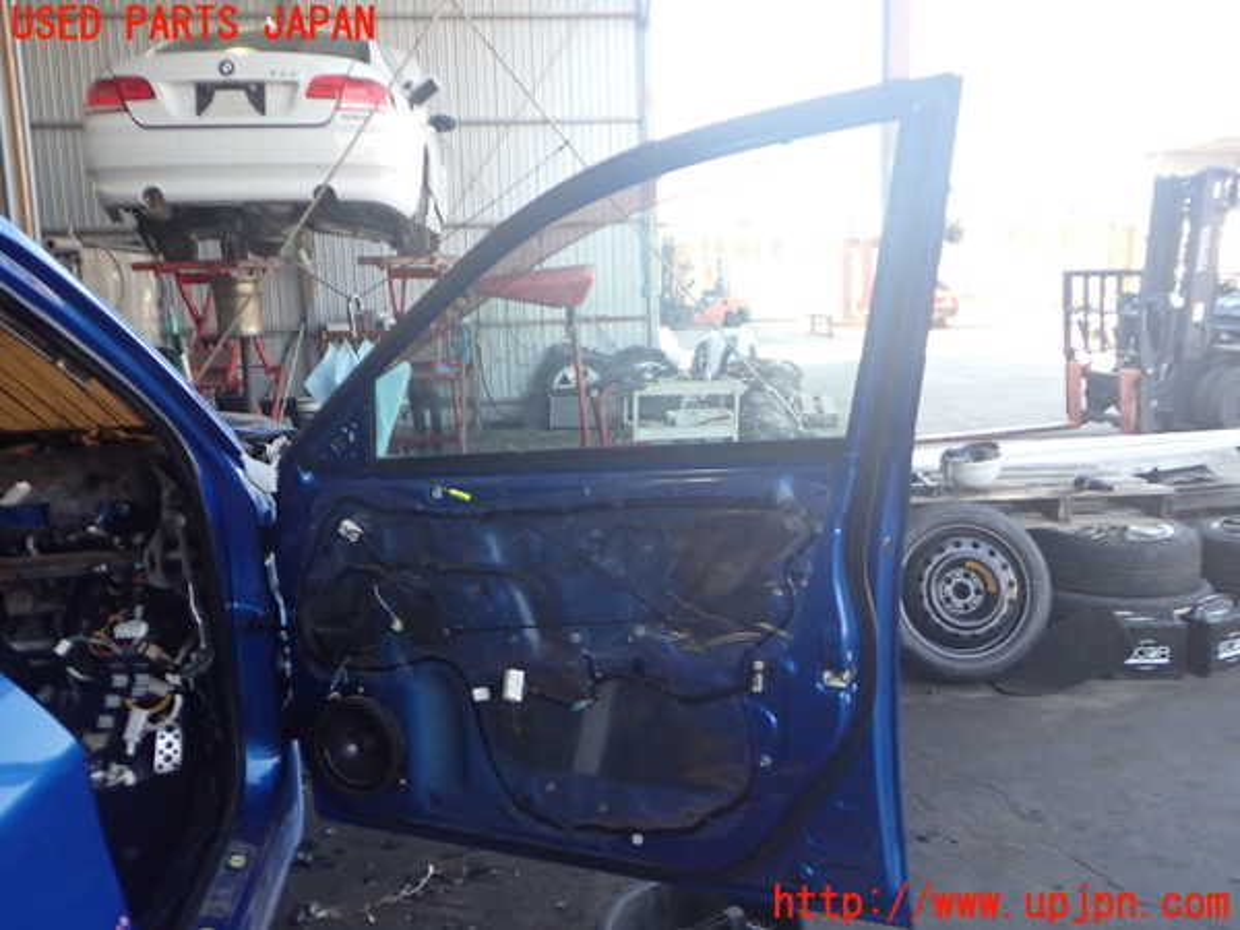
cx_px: 620
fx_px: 1075
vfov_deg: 46.8
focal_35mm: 30
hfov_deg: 60.0
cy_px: 465
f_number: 2.3
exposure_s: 1/400
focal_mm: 5.4
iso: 320
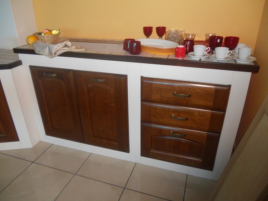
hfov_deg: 65.3
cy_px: 100
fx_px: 209
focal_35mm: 27
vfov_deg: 51.4
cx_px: 134
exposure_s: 1/25
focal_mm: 4.9
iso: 200
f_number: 3.2
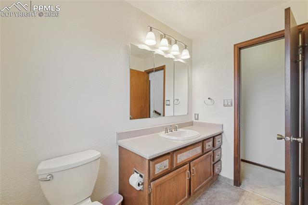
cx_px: 154
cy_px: 102
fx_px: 128
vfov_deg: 77.3
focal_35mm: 15
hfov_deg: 100.4
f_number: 8
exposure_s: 1/8
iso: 800
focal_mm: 10
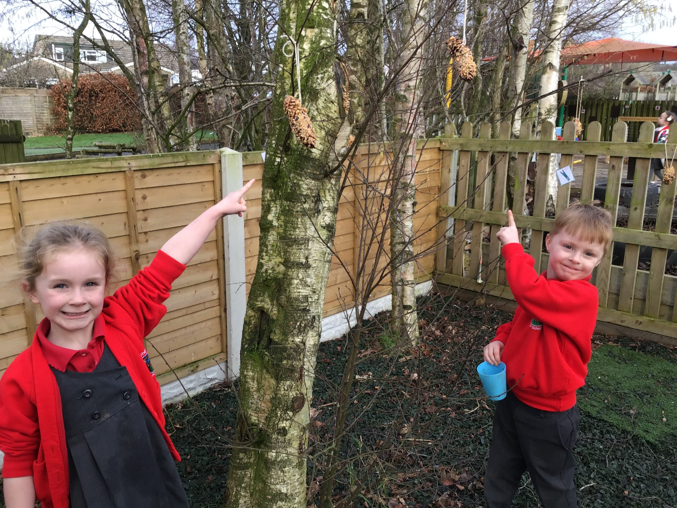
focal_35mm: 31
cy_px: 254
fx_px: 606
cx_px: 338
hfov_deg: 58.4
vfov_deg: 45.4
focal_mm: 3.3
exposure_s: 1/100
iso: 32
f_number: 2.4
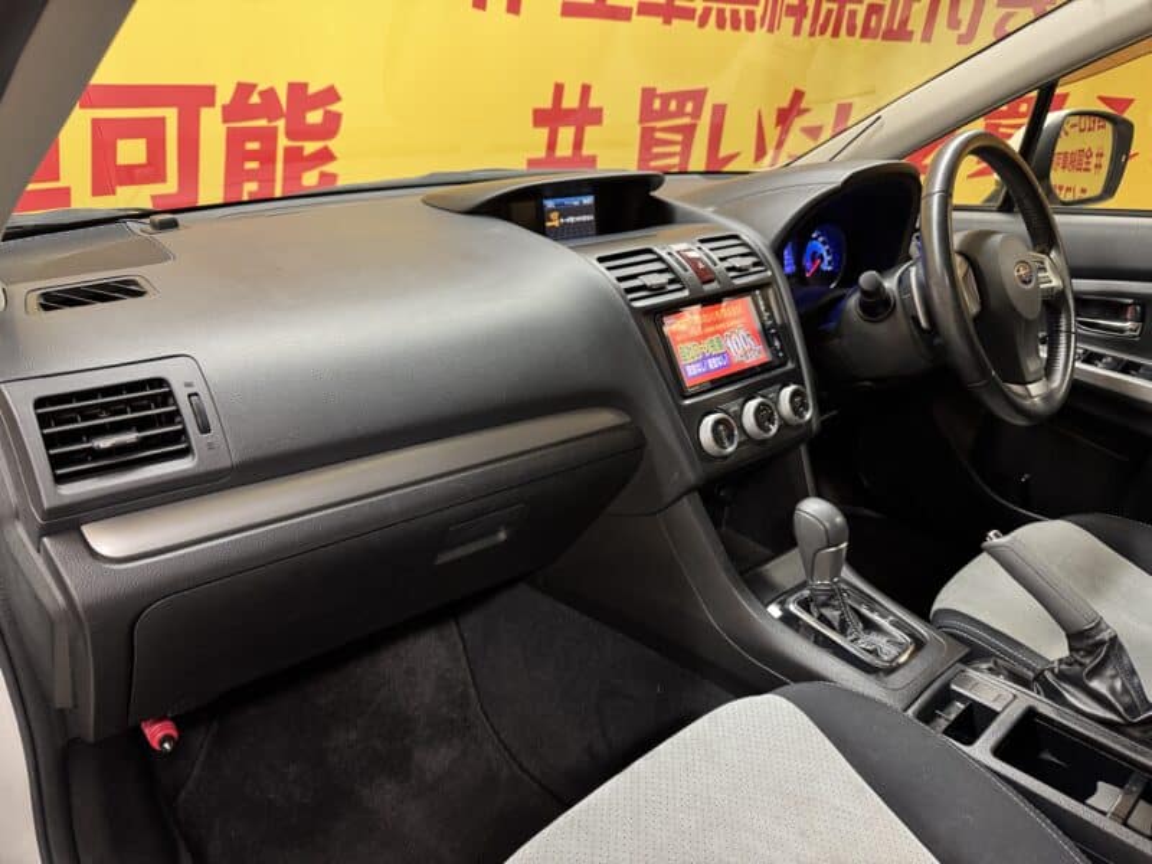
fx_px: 799
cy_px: 432
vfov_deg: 56.8
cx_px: 576
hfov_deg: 71.6
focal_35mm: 24
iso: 200
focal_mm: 6.76
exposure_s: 1/50
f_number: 1.78
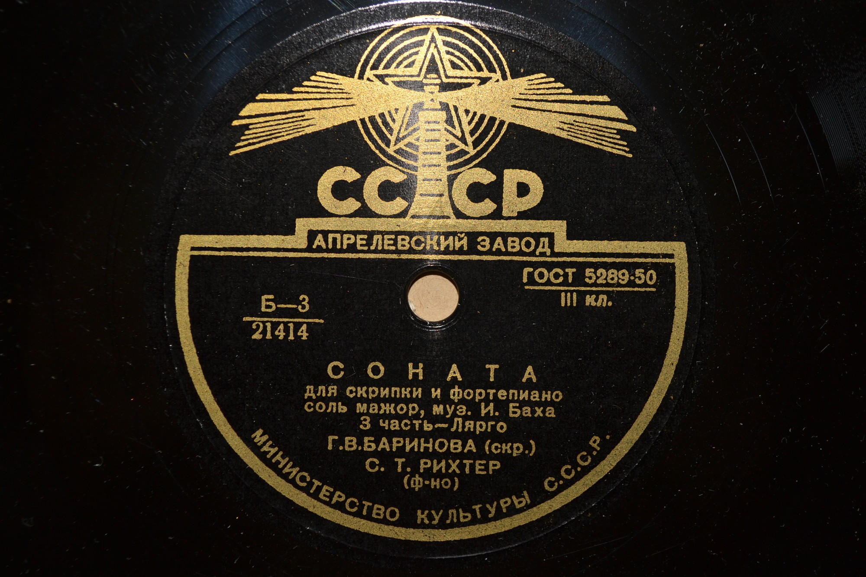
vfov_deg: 25.7
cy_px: 288
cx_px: 433
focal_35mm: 52
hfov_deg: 37.9
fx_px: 1263
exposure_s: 1/60
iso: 100
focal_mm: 35
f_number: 5
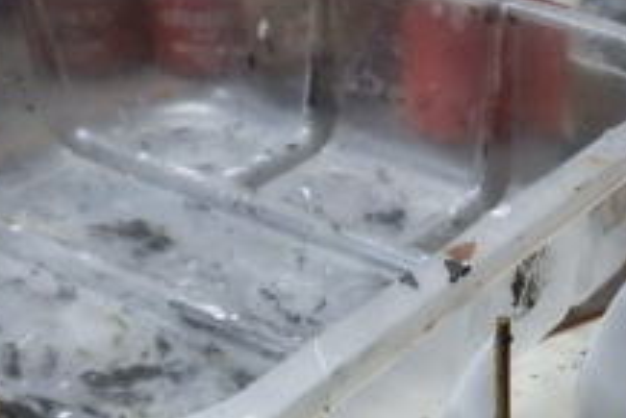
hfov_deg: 26.0
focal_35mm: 72
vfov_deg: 18.3
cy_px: 447
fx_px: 1253
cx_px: 684
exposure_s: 1/125
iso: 400
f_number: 3.1
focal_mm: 5
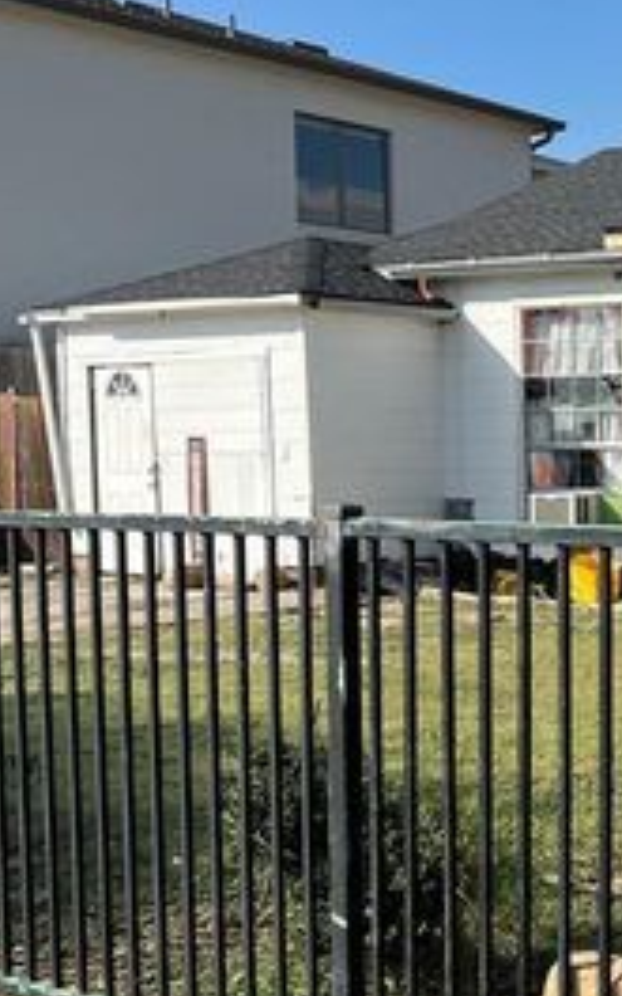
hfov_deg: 19.3
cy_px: 568
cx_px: 810
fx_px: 1682
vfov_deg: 32.9
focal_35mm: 62
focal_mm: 5.7
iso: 50
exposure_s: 1/3257
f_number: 1.5
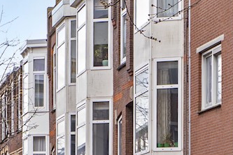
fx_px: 1081
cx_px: 174
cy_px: 20
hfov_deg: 12.3
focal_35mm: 167
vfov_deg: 8.2
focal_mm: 29
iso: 500
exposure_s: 1/125
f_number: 8
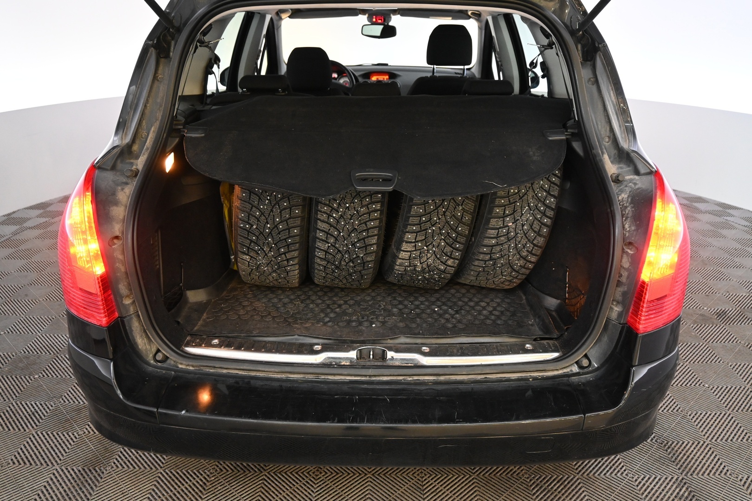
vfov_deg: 44.6
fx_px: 611
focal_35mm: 29
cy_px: 250
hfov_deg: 63.2
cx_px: 376
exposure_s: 1/30
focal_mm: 19.5
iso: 1800
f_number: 3.8
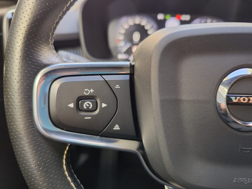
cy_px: 94
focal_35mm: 23
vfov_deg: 58.9
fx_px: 167
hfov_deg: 73.9
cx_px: 126
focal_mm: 7.01
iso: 393
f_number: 1.69
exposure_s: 1/100
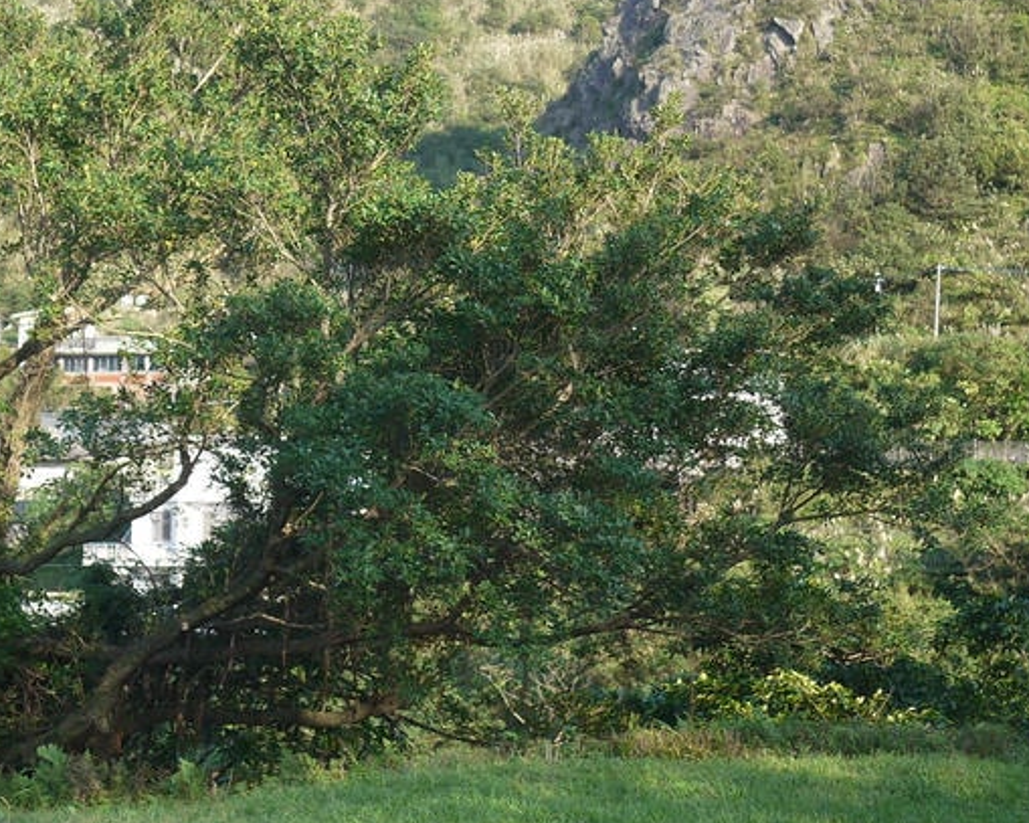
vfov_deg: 16.7
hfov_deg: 20.8
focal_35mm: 92
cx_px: 392
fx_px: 2801
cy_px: 267
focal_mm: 20
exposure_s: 1/1000
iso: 160
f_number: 2
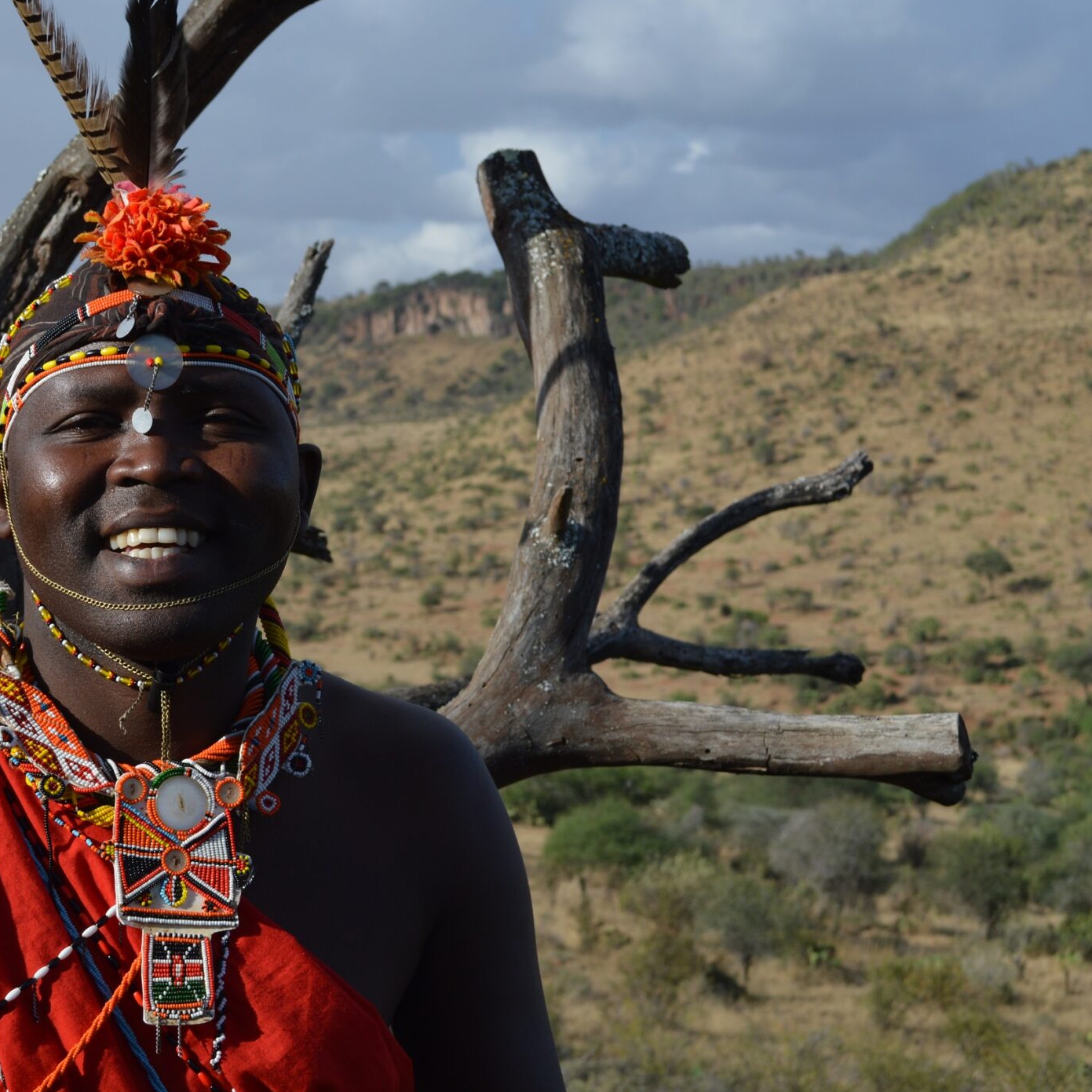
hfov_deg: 23.0
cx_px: 419
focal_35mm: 75
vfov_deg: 23.1
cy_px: 565
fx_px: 2677
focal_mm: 32
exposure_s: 1/250
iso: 100
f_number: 8
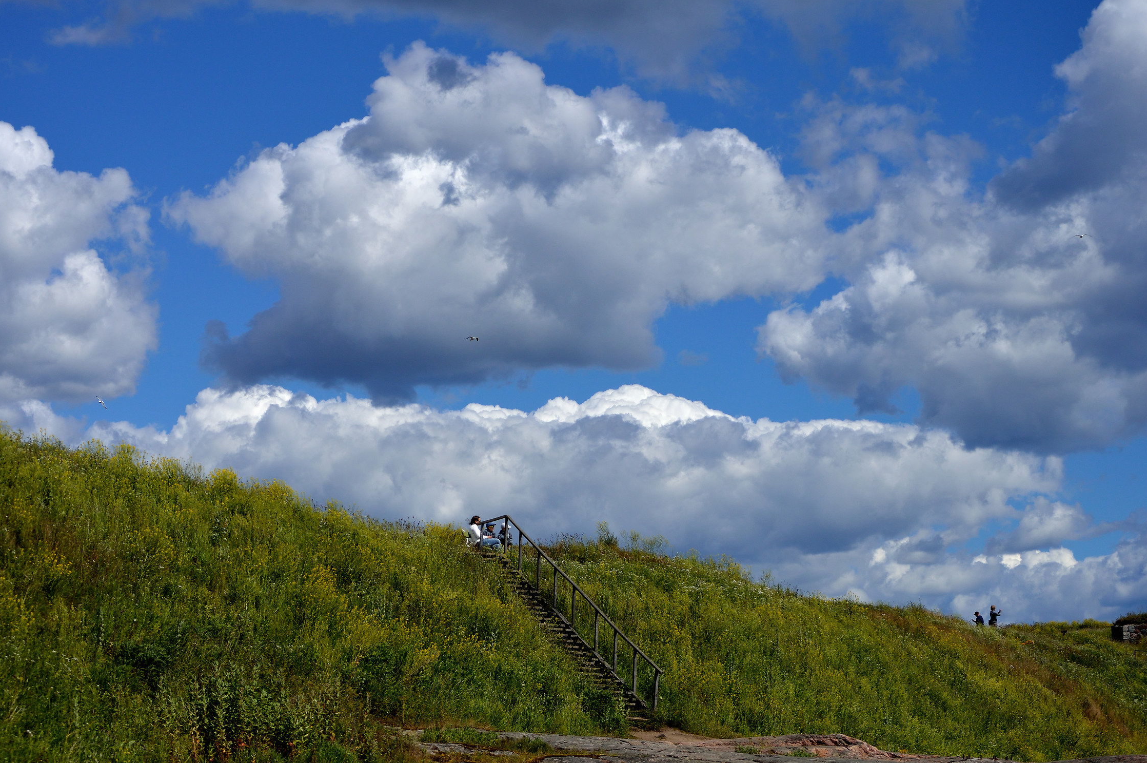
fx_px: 2819
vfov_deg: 15.4
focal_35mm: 89
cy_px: 385
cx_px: 532
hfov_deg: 23.0
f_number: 6.3
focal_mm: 55
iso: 200
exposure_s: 1/1600
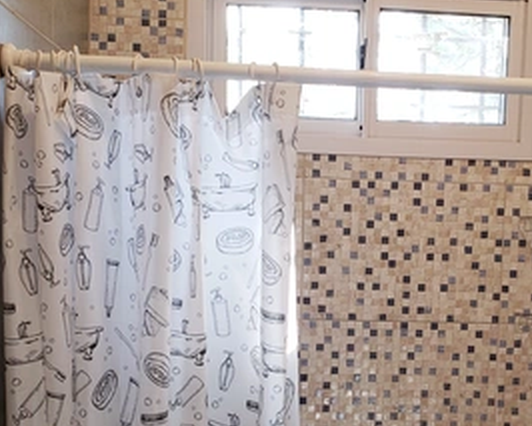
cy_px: 300
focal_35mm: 42
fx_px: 662
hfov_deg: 42.7
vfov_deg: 35.2
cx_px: 384
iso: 125
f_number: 2.4
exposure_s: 1/50
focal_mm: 4.3
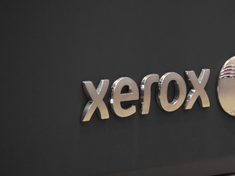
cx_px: 163
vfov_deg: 3.2
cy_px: 76
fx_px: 3116
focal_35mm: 459
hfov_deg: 4.3
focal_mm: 200
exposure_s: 1/500
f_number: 5
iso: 4000
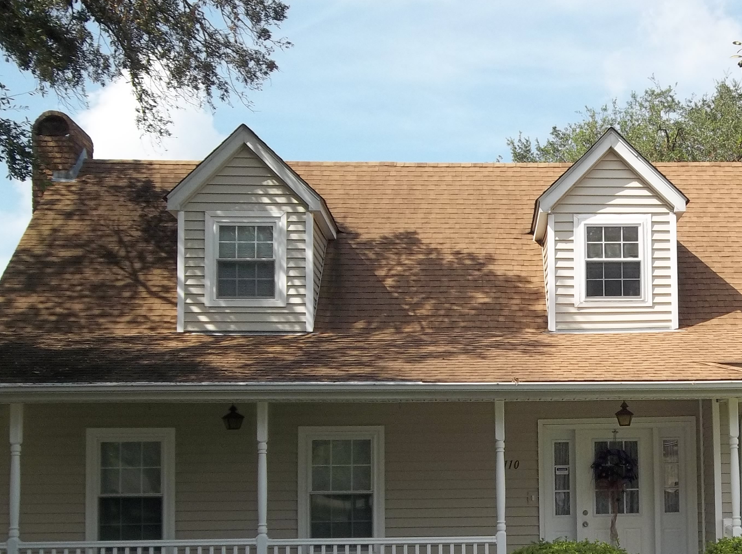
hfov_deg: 30.1
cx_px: 591
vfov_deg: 23.0
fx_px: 1348
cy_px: 417
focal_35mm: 63
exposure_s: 1/100
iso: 80
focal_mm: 6.6
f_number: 10.1
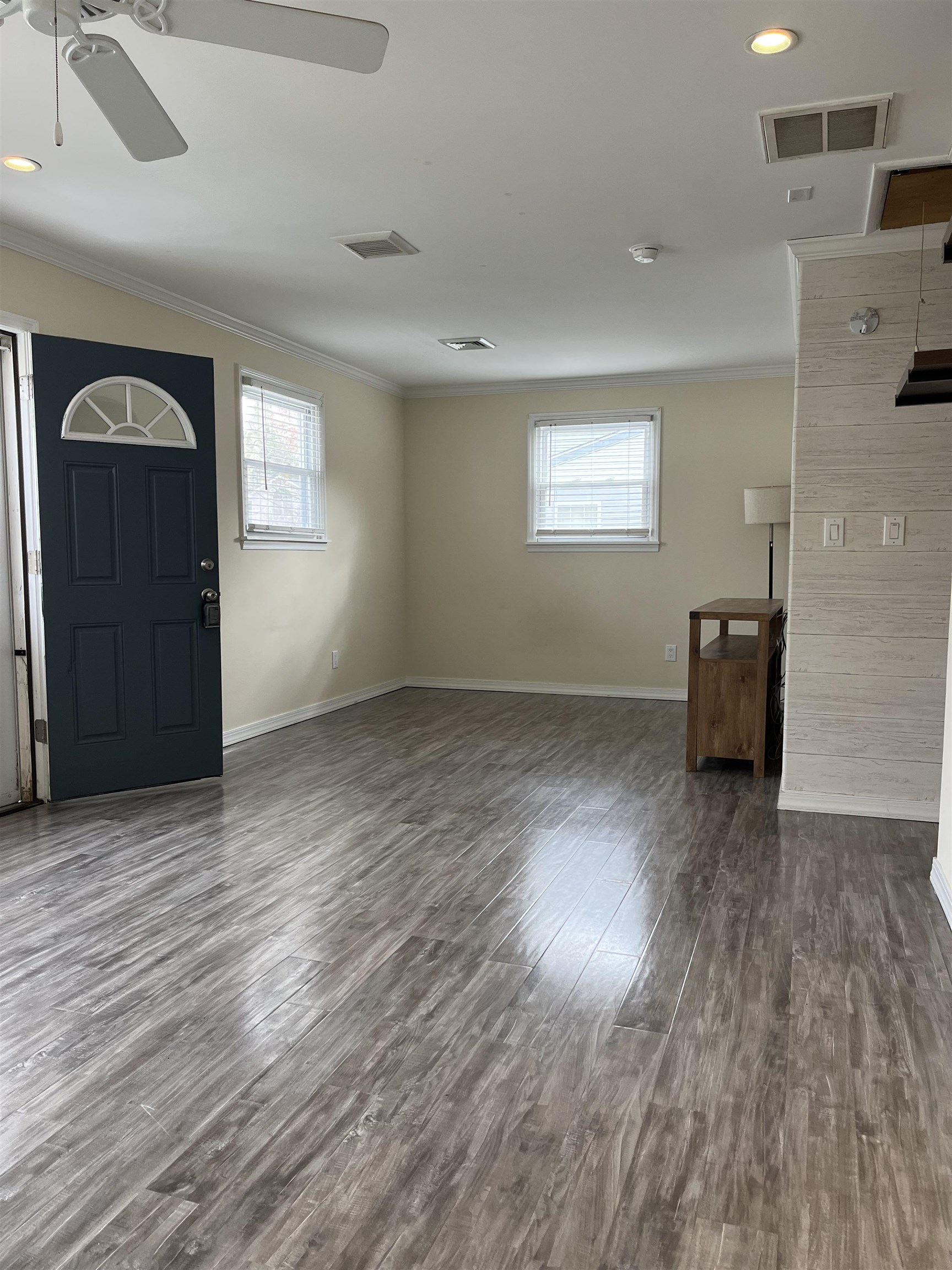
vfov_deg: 67.3
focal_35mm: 26
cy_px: 635
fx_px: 953
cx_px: 476
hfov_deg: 53.1
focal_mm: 5.1
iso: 100
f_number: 1.6
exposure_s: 1/120
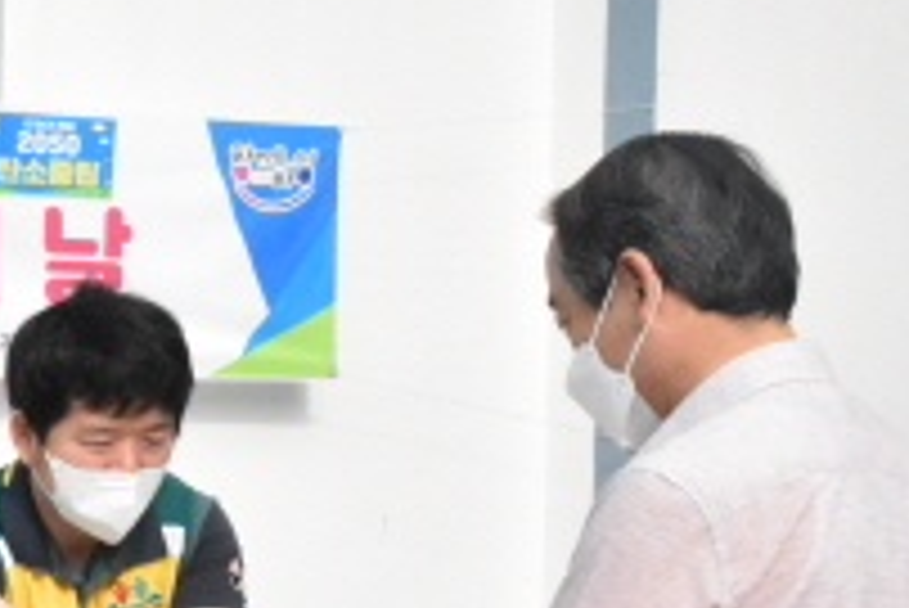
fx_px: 2704
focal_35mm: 107
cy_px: 685
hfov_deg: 17.7
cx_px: -324
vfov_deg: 12.6
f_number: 20
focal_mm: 24
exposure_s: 1/1250
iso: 8000
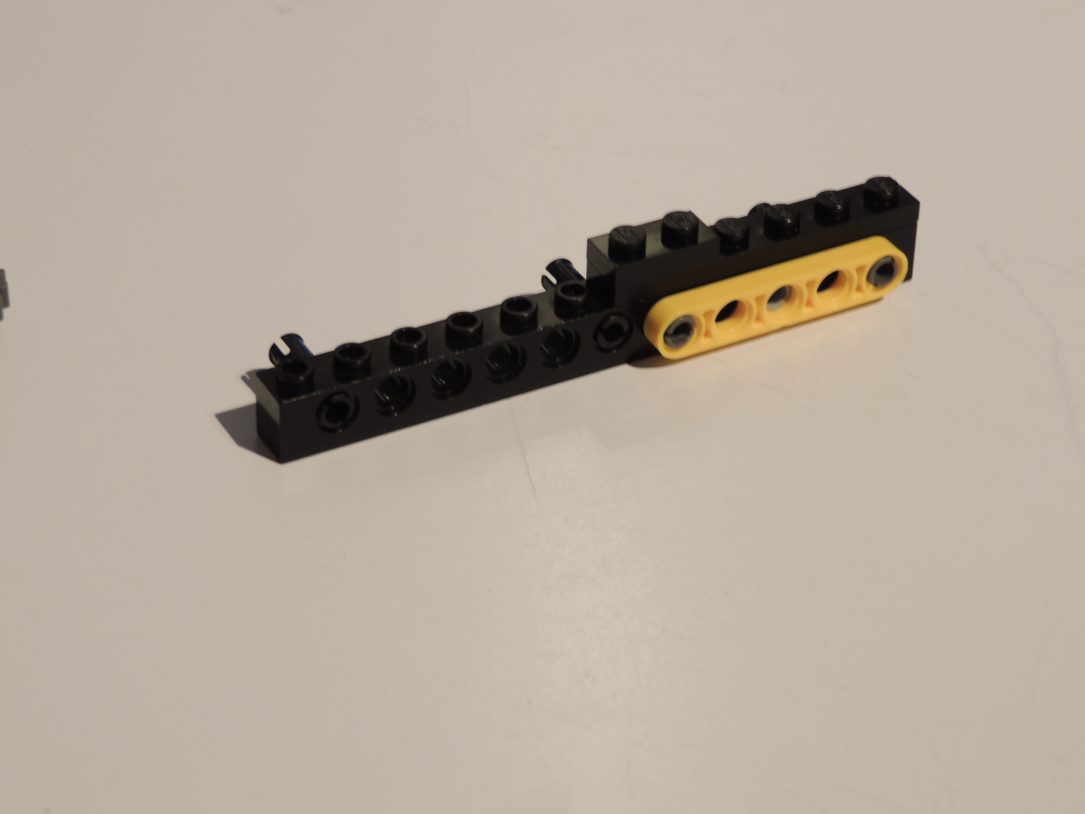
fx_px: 3134
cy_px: 407
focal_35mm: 100
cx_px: 542
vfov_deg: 14.8
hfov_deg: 19.6
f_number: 4.1
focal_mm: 17.8
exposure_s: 1/2.5
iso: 100
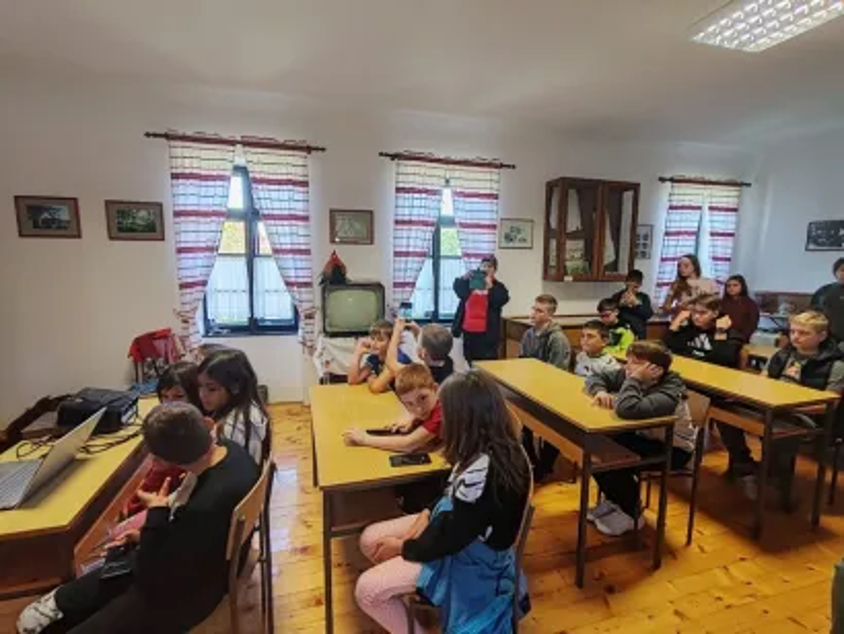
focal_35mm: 17
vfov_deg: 74.8
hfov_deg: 91.0
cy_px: 317
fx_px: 415
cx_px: 422
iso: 100
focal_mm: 1.96
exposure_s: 1/33
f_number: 2.2
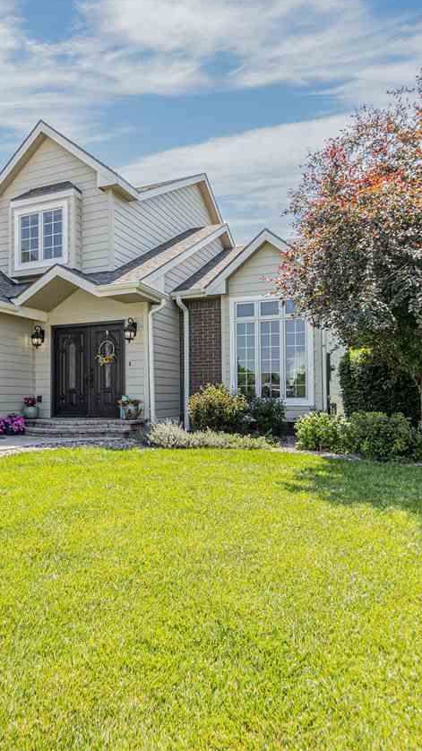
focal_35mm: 24
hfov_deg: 46.6
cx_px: 129
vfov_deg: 76.3
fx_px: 478
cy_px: 376
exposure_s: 1/200
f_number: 7.1
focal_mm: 10
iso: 100
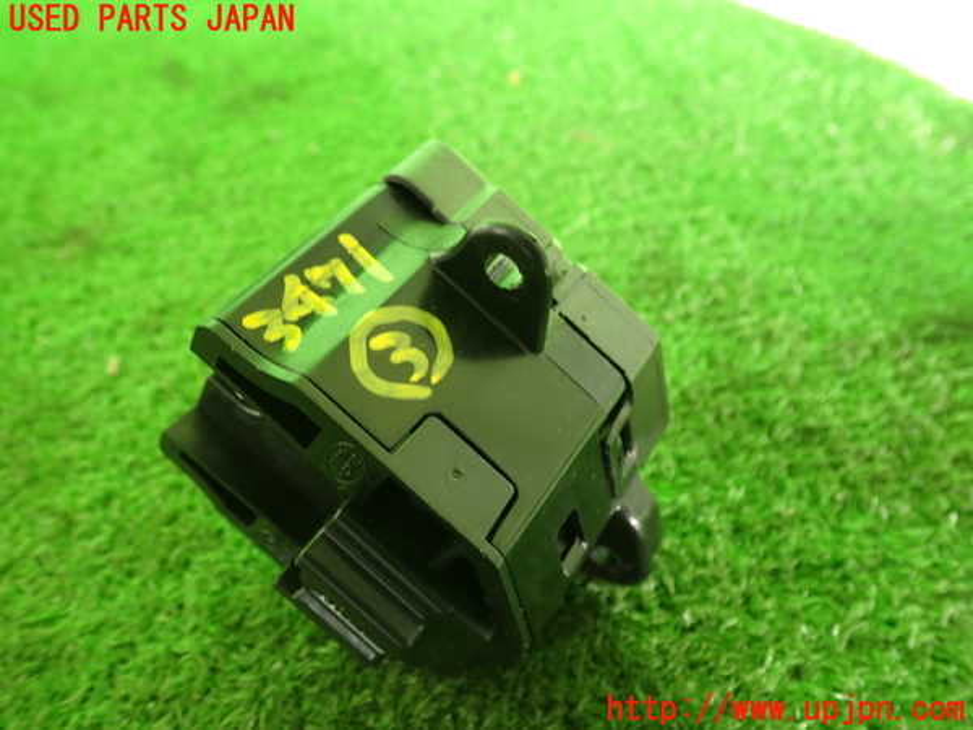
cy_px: 365
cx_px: 486
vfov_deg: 46.8
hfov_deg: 60.0
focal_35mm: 30
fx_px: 843
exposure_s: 1/60
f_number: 2.3
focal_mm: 5.4
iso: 125
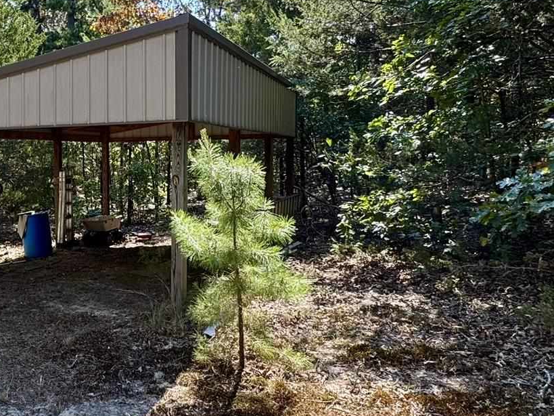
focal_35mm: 35
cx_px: 89
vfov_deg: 40.6
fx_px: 560
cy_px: 186
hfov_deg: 48.7
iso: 40
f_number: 2.2
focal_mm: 2.22
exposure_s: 1/227
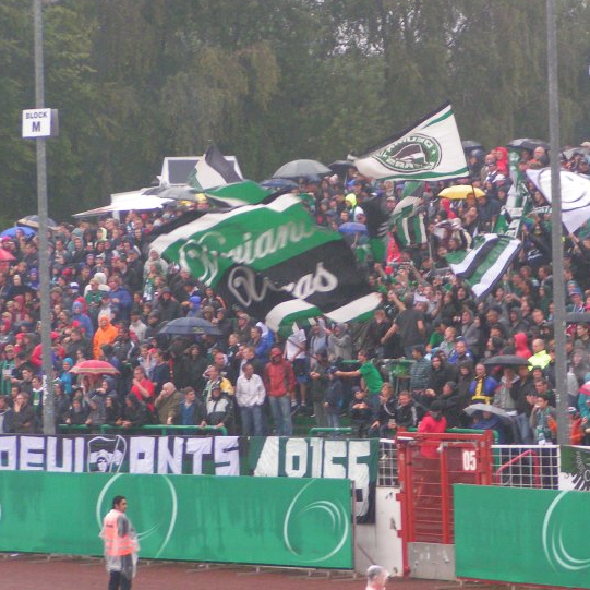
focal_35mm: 196
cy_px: 280
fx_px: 3780
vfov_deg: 8.9
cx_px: 334
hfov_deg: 8.9
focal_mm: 22.9
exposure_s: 1/80
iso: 200
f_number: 3.5
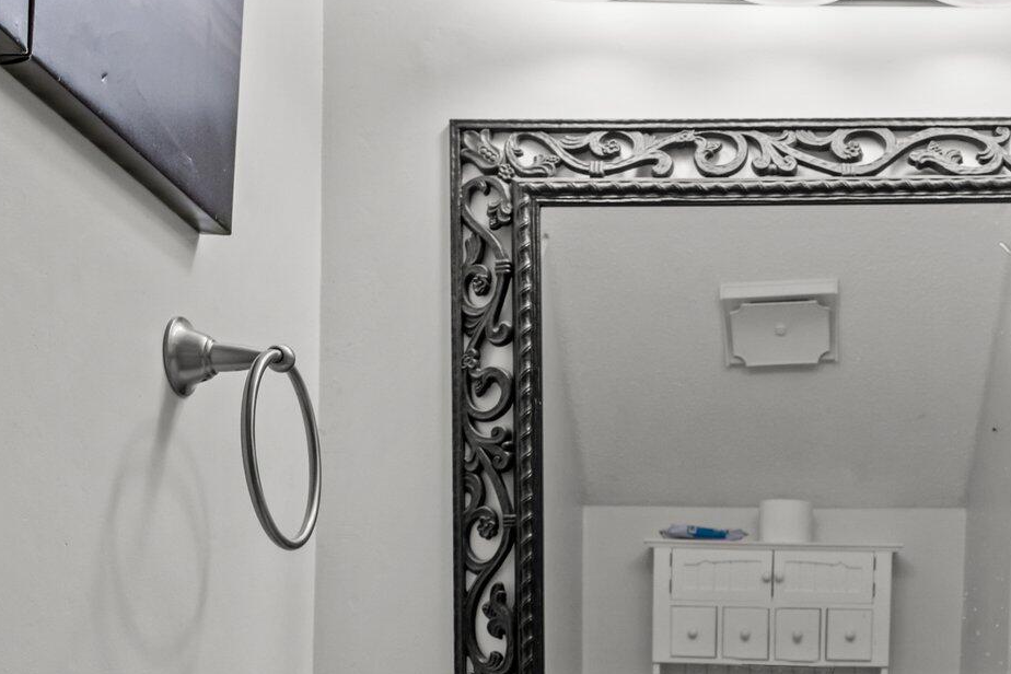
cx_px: 791
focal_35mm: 51
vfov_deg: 24.9
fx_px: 1432
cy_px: 715
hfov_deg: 37.6
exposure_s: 1/1.67
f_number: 10
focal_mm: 23
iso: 250
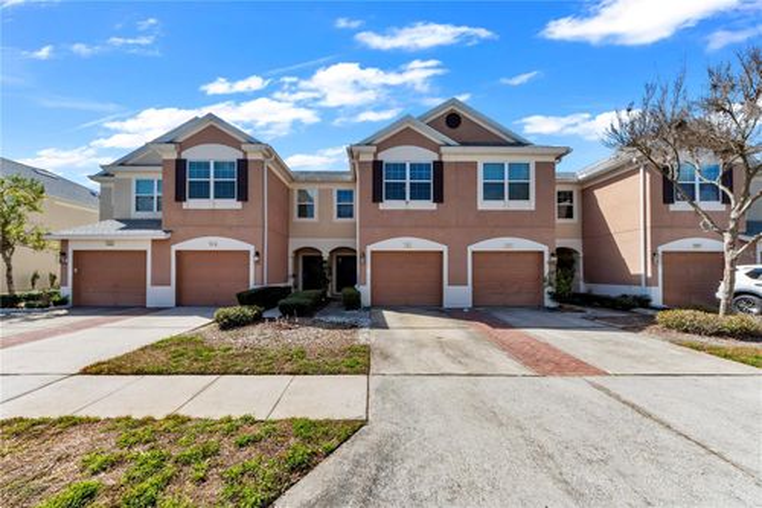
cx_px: 381
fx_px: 254
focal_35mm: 12
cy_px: 254
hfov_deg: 112.6
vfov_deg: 90.0
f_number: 10
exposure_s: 1/200
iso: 100
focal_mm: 8
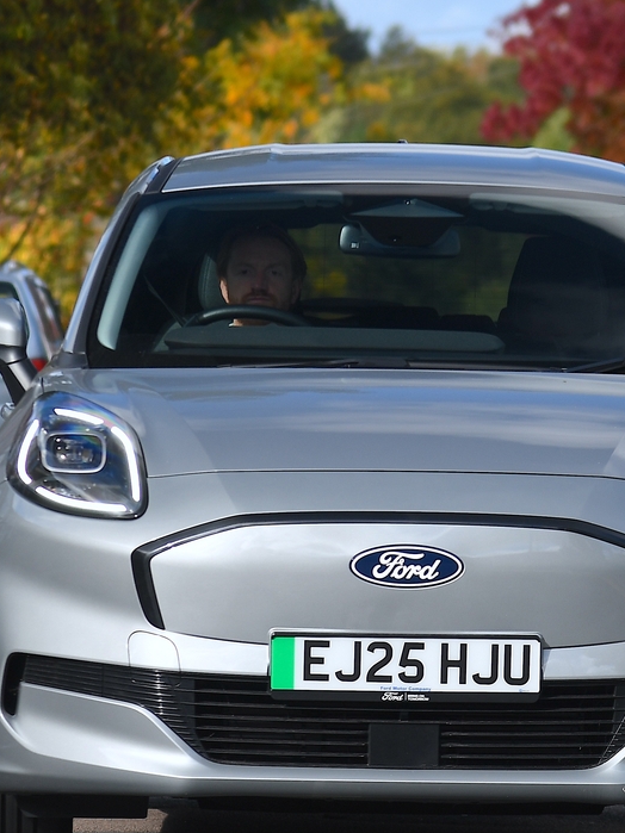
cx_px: 364
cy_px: 362
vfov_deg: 5.0
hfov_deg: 3.8
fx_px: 9536
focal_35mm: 396
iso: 200
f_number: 4
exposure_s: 1/320
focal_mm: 120
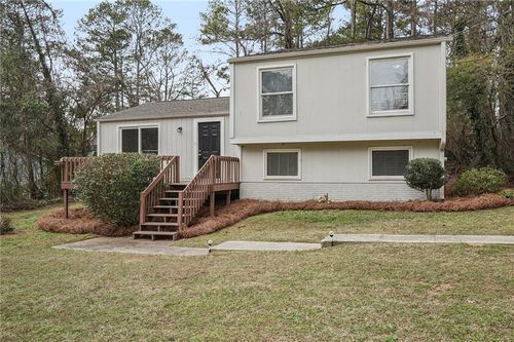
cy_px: 171
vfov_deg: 44.9
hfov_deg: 63.7
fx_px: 414
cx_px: 257
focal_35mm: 29
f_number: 8
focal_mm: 29
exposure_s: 1/250
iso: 800
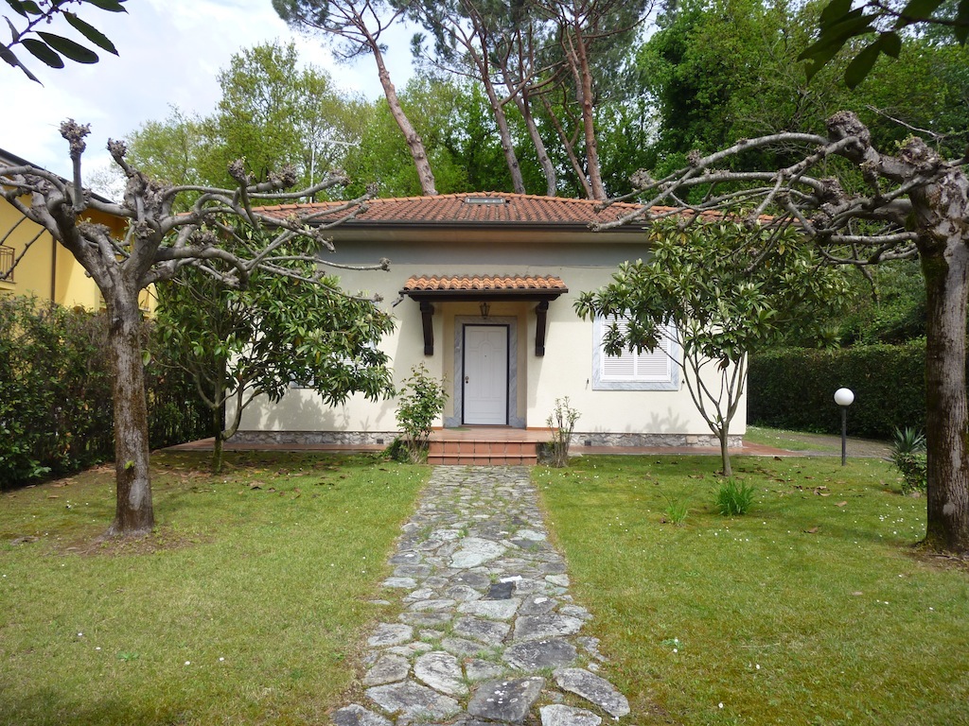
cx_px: 484
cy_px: 363
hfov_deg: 69.4
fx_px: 700
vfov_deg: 54.9
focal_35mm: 25
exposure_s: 1/400
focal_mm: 4.5
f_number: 3.3
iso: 80
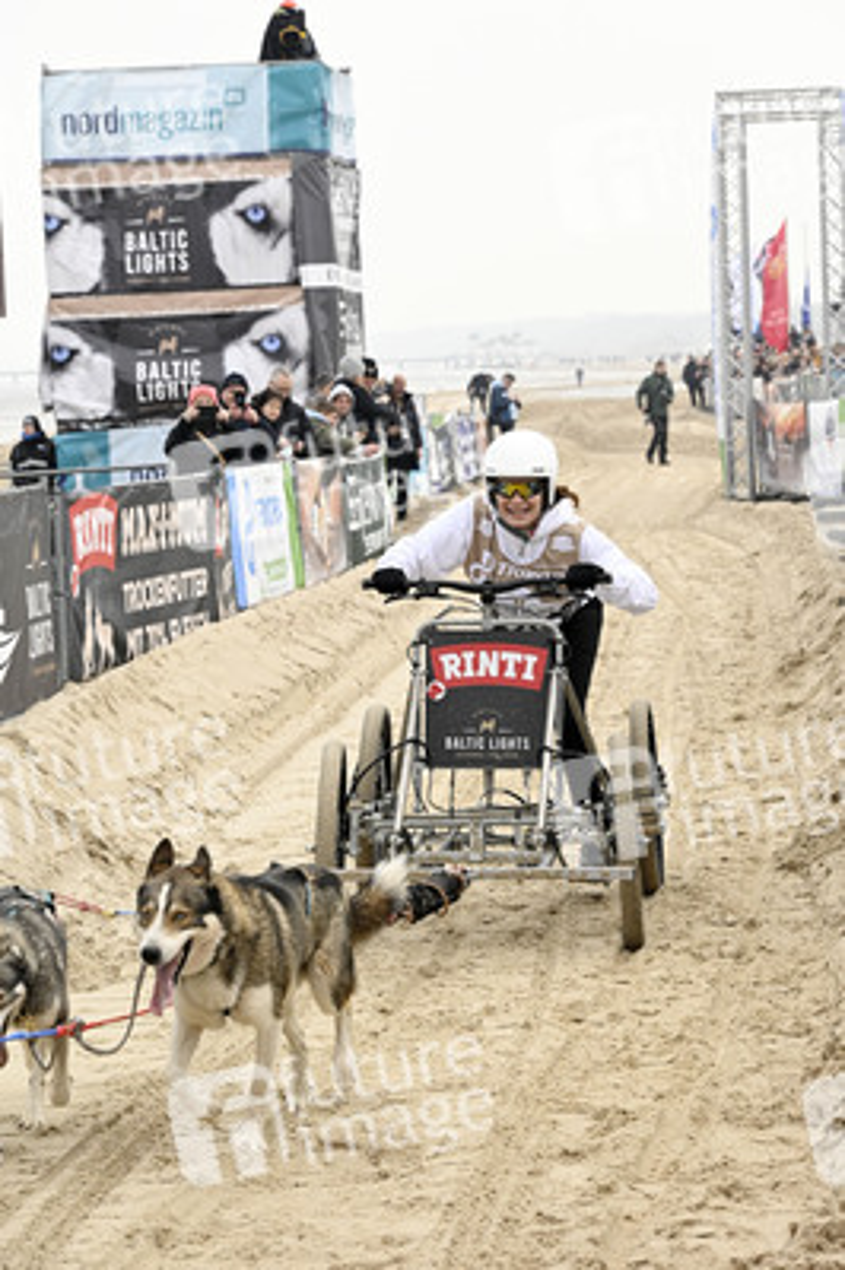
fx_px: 4232
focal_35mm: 120
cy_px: 635
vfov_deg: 17.1
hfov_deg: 11.4
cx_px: 422
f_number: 10
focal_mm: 120
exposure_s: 1/1000
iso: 2500
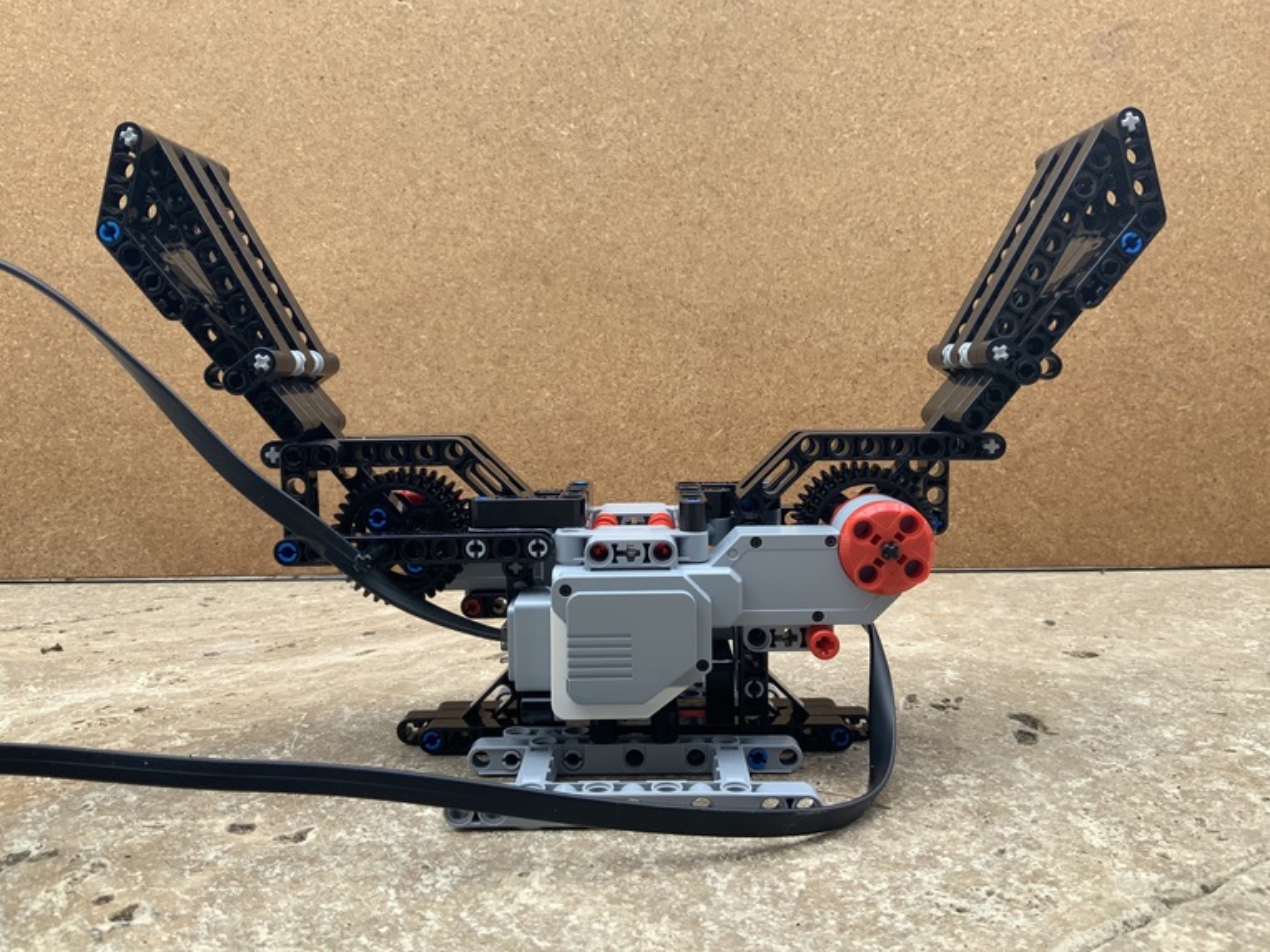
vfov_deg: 48.2
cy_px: 476
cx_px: 635
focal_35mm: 29
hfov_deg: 61.7
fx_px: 1064
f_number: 1.8
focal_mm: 3
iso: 16
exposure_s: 1/239
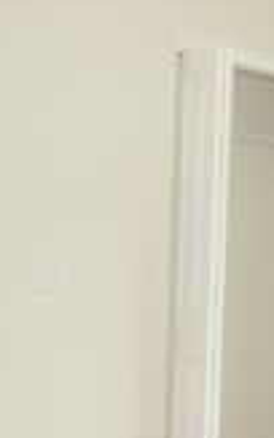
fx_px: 621
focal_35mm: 52
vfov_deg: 38.3
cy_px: 301
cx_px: 226
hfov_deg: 24.4
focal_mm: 3.58
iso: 100
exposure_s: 1/30
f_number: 2.8
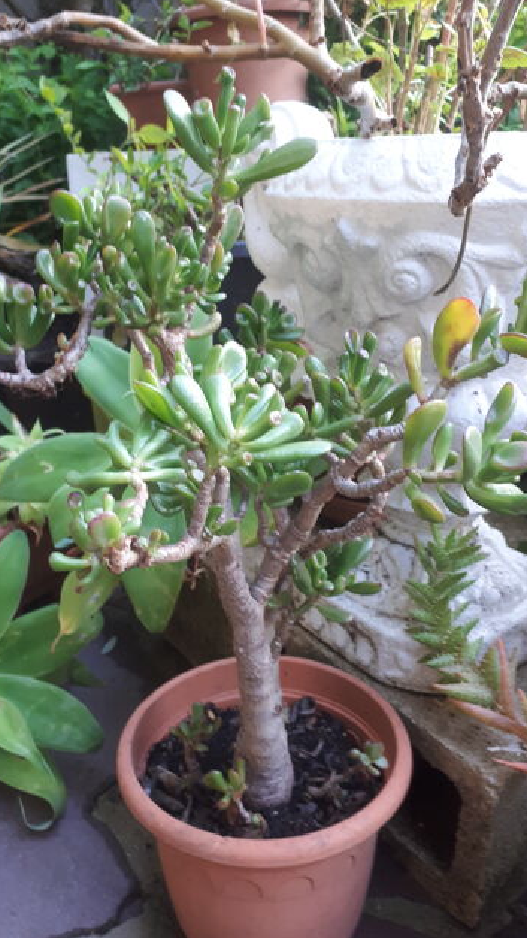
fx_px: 746
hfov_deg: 38.8
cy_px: 463
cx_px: 222
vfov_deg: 64.3
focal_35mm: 30
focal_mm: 3.6
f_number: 1.9
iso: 64
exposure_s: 1/33
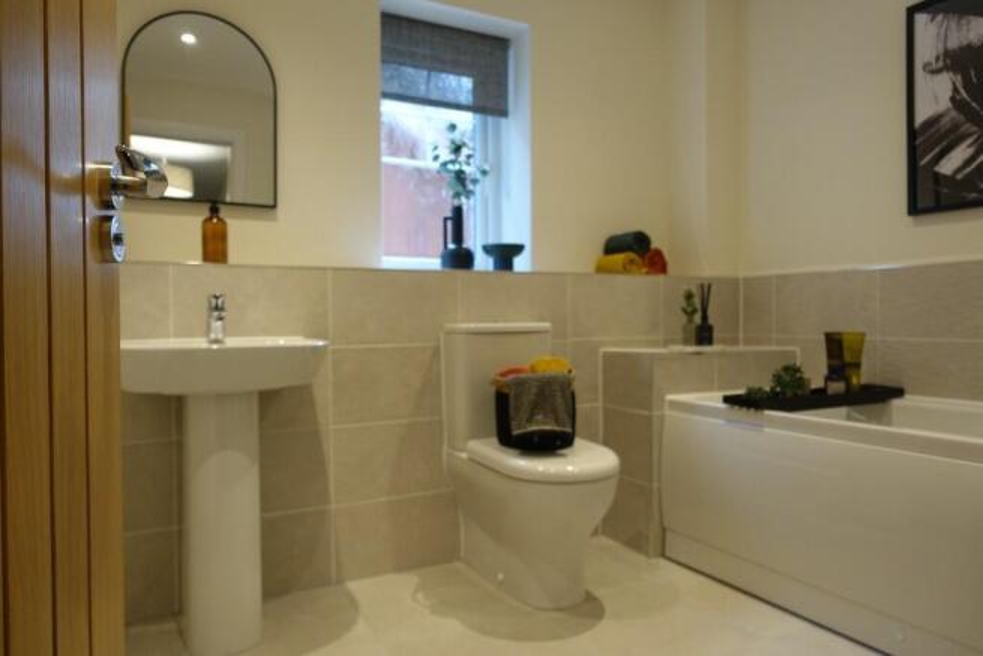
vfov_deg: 53.2
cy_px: 328
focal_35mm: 24
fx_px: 655
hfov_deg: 73.7
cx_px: 492
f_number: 2
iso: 125
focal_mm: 8.8
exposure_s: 1/30
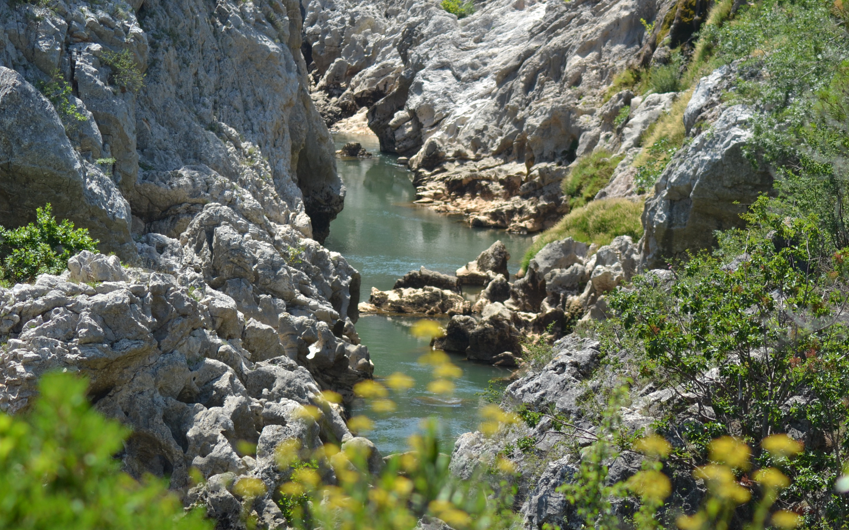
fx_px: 4651
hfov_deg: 10.4
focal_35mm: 201
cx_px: 465
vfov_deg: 6.5
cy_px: 265
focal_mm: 110
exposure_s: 1/500
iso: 160
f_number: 5.6
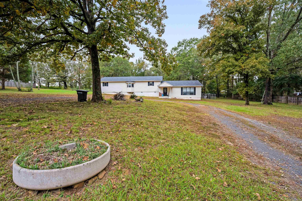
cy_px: 100
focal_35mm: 16
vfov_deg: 73.8
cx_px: 151
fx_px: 134
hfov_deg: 96.7
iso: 200
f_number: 4.5
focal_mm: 16
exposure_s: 1/250
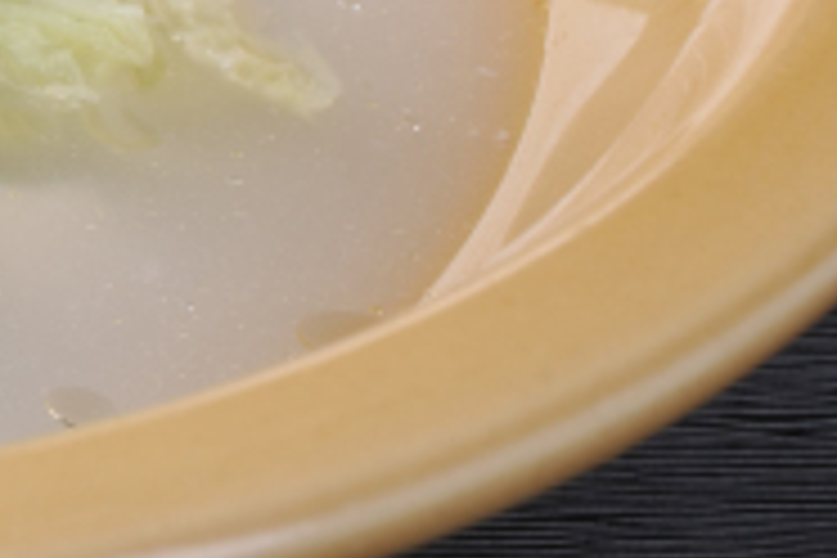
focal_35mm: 275
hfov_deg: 7.1
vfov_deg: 4.9
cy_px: -389
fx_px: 6393
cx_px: -1138
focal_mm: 50
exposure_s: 1/125
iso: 100
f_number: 13
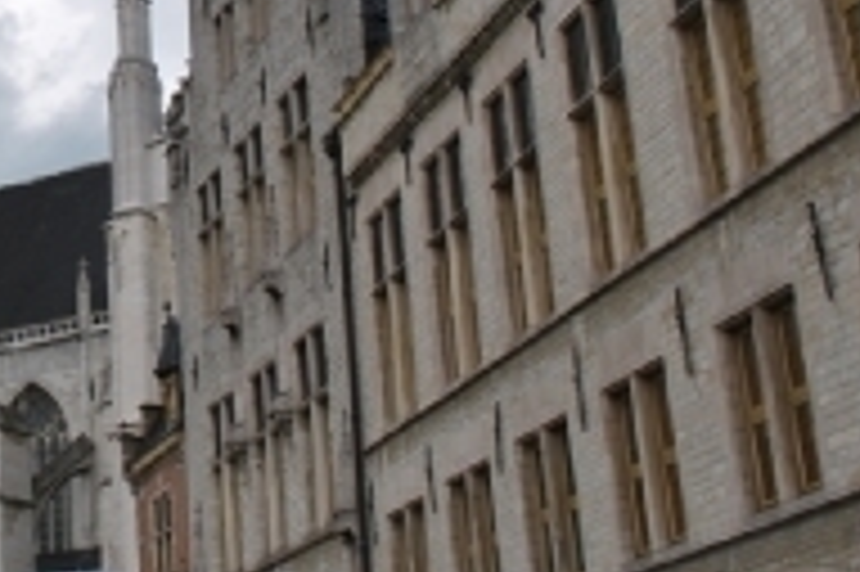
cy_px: 38
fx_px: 2029
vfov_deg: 15.8
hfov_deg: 22.5
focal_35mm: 85
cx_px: -108
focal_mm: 18
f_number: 7.1
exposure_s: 1/200
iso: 100
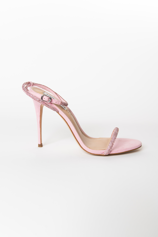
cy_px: 118
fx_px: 237
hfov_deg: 36.8
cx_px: 79
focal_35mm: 36
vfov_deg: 53.2
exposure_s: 1/160
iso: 100
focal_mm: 36
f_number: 6.3
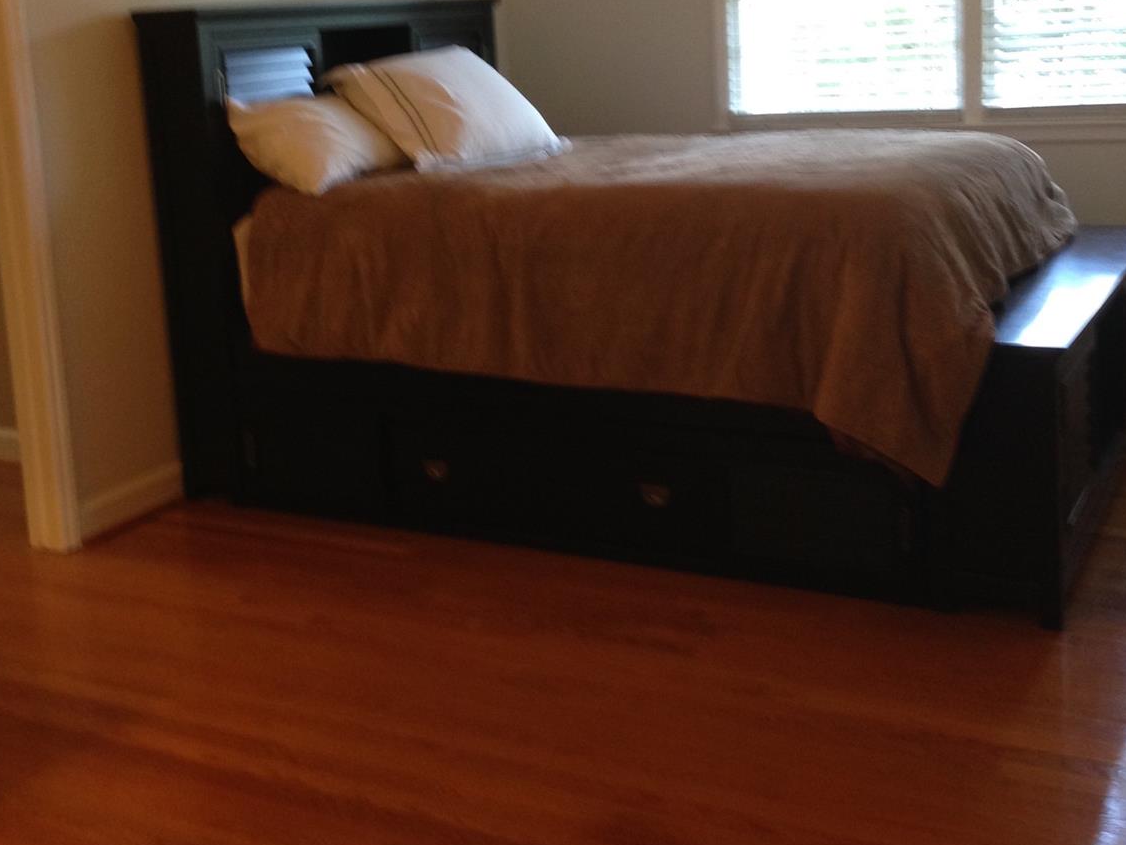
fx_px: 1464
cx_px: 563
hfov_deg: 42.1
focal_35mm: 45
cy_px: 236
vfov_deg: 31.7
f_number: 2.4
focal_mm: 4.12
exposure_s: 1/20
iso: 125
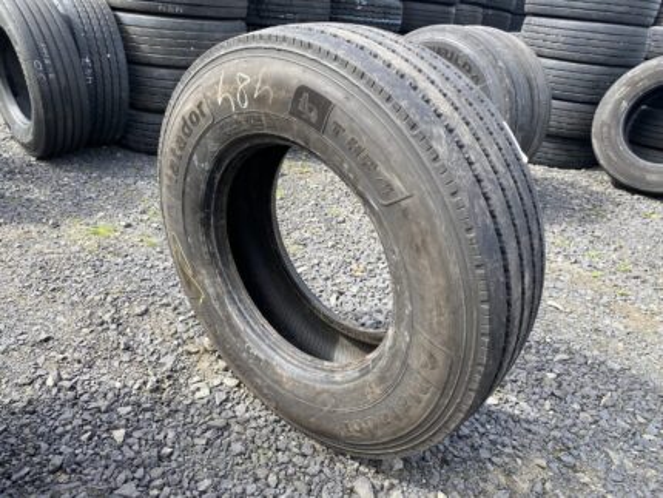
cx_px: 332
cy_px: 249
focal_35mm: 26
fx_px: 498
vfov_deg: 53.1
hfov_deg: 67.3
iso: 32
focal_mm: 4.25
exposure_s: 1/582
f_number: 1.8
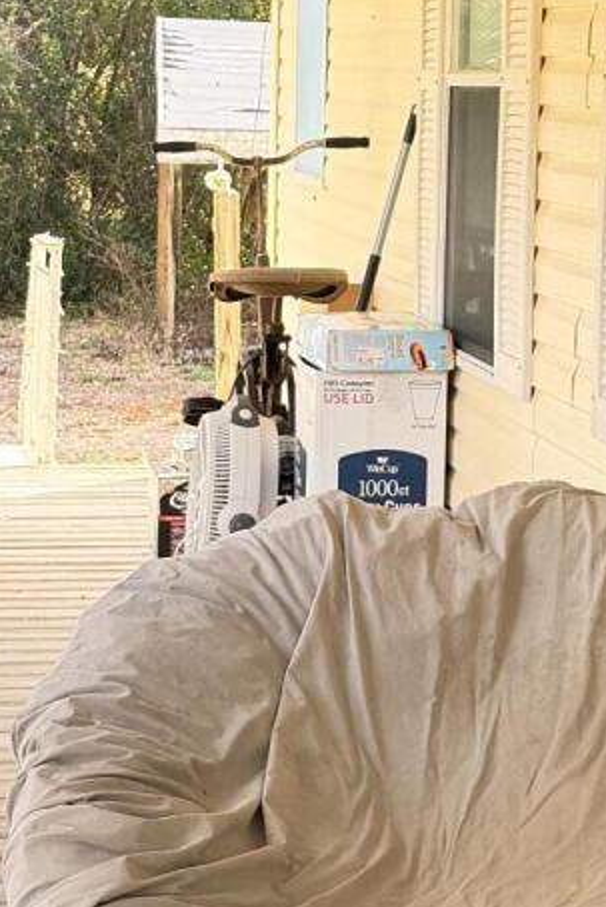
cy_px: 489
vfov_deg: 18.6
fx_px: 2775
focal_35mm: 110
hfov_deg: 12.4
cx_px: 522
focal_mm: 6.76
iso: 100
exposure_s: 1/190
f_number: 1.78
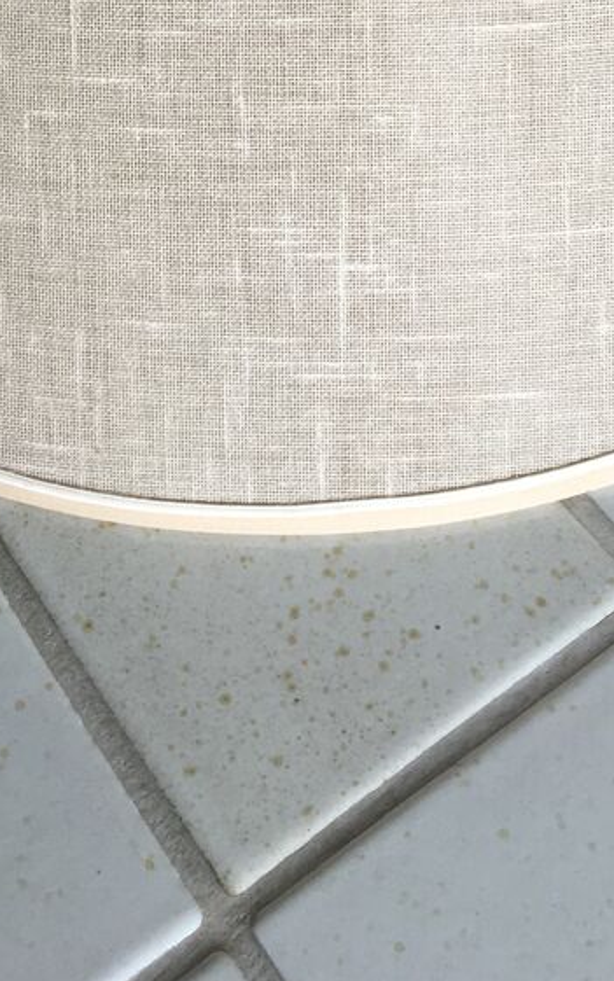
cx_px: 231
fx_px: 1953
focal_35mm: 73
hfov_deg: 17.8
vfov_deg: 25.8
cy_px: -132
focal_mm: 4.15
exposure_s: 1/33
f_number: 2.2
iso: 40
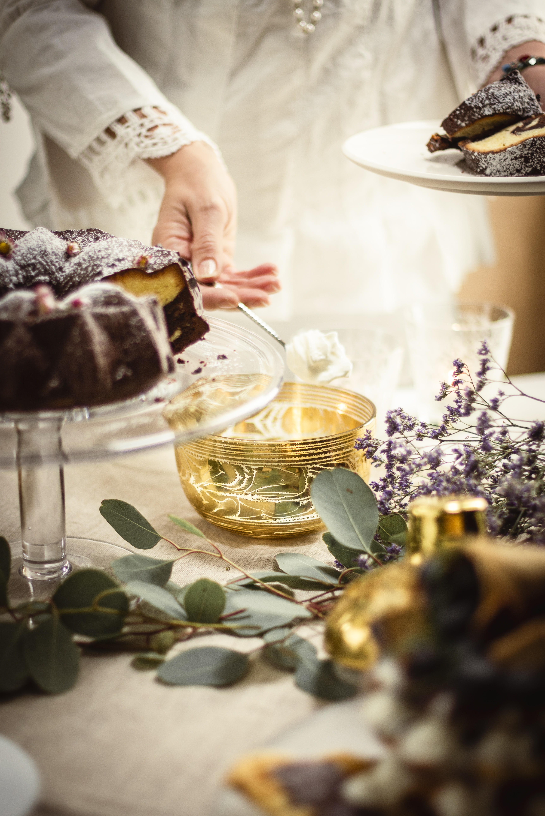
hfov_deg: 18.2
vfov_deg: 27.0
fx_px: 1702
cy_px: 408
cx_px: 272
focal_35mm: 75
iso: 320
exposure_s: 1/500
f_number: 1.4
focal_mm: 50
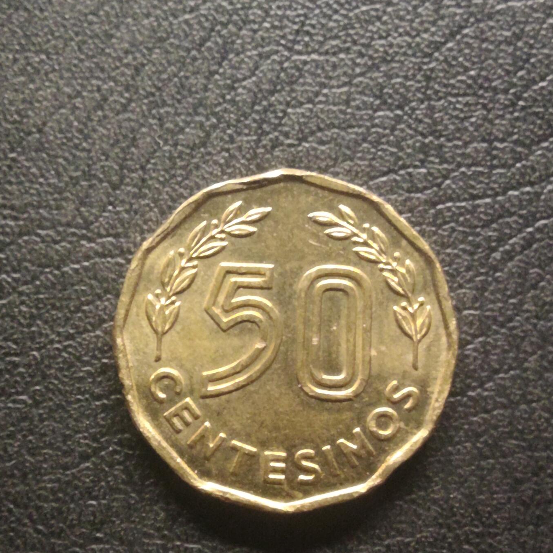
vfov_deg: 28.9
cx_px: 277
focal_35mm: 59
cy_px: 360
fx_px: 1066
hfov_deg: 29.1
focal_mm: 3.42
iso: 1250
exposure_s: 1/33.3
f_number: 2.2
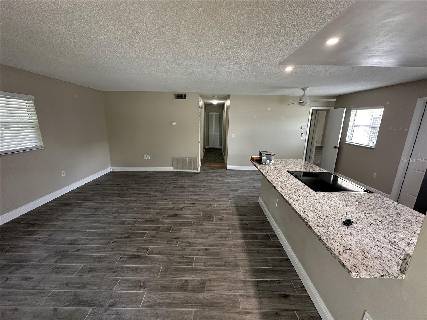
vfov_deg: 85.7
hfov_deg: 102.1
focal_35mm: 14
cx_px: 214
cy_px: 160
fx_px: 173
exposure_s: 1/120
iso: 250
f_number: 2.2
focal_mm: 2.22
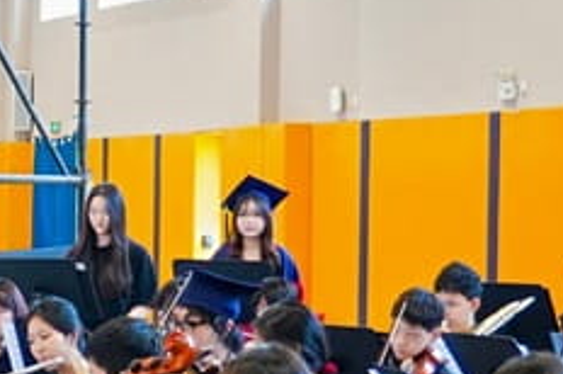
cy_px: 355
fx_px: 2686
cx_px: -165
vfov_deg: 7.9
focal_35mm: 172
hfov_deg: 11.6
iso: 1250
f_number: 4
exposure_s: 1/100
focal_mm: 38
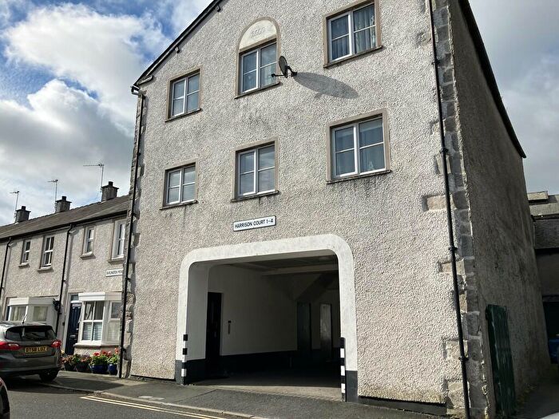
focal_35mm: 28
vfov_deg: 49.7
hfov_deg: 63.4
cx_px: 280
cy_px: 210
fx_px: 452
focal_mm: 3.99
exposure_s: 1/2703
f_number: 1.8
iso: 32
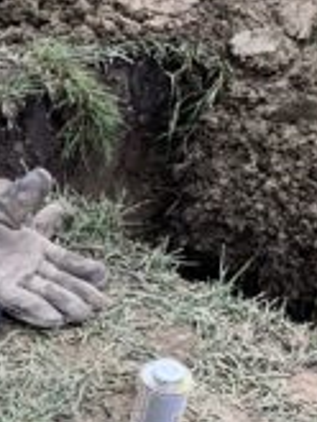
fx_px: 1963
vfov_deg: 12.2
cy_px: 335
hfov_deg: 8.3
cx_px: -509
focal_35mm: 161
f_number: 1.8
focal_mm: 4.25
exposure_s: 1/132
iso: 25
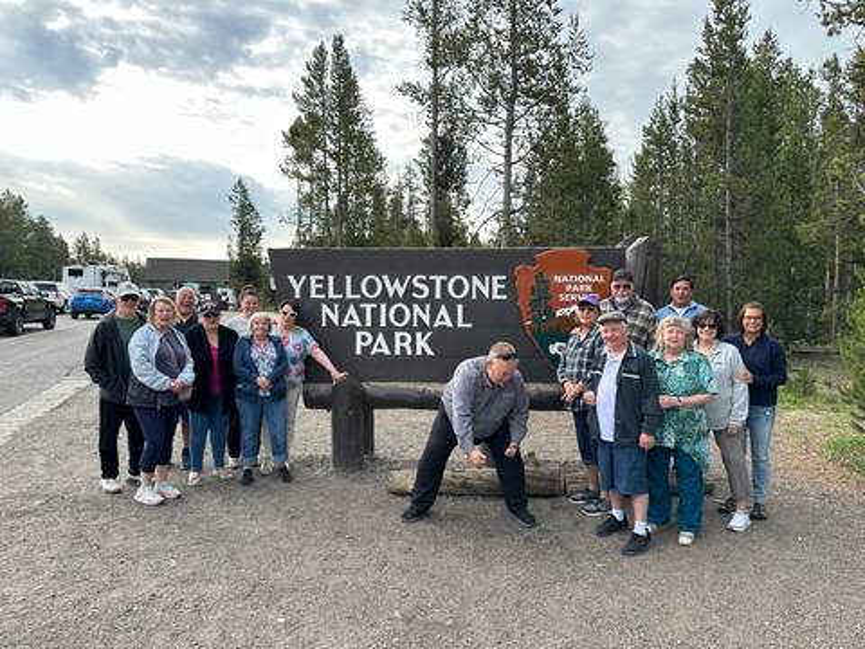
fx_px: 600
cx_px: 432
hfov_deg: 71.6
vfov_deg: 56.8
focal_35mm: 24
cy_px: 324
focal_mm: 6.86
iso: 80
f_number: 1.78
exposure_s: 1/570
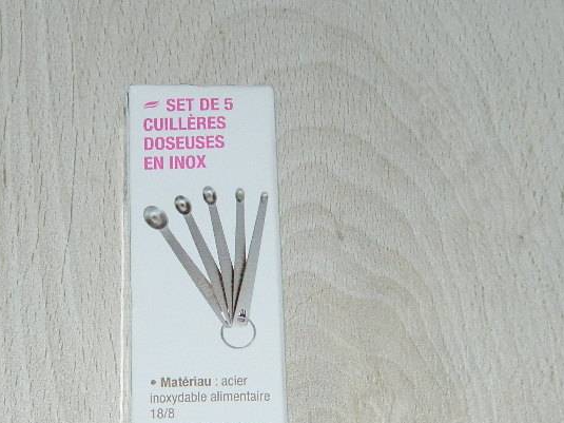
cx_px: 214
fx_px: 1466
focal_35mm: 90
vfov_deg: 16.2
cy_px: 388
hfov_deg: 21.7
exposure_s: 1/50
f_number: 3.6
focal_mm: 8.4
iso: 200
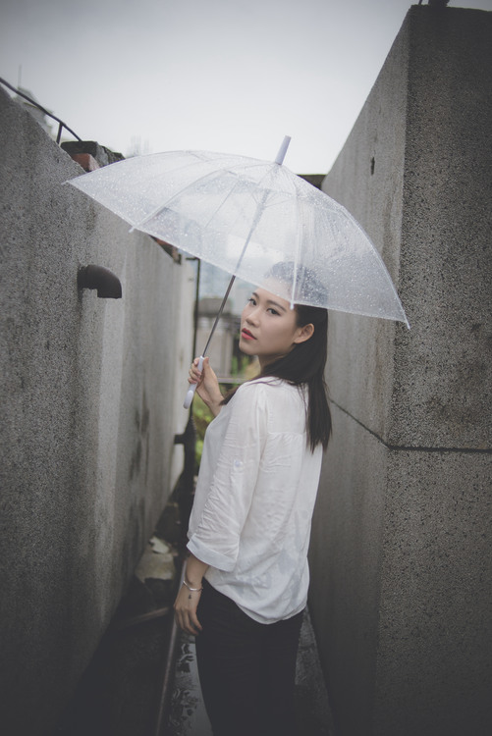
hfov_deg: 37.9
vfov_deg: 54.4
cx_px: 246
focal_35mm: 35
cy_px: 368
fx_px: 716
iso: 400
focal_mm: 35
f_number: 2
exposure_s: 1/2000
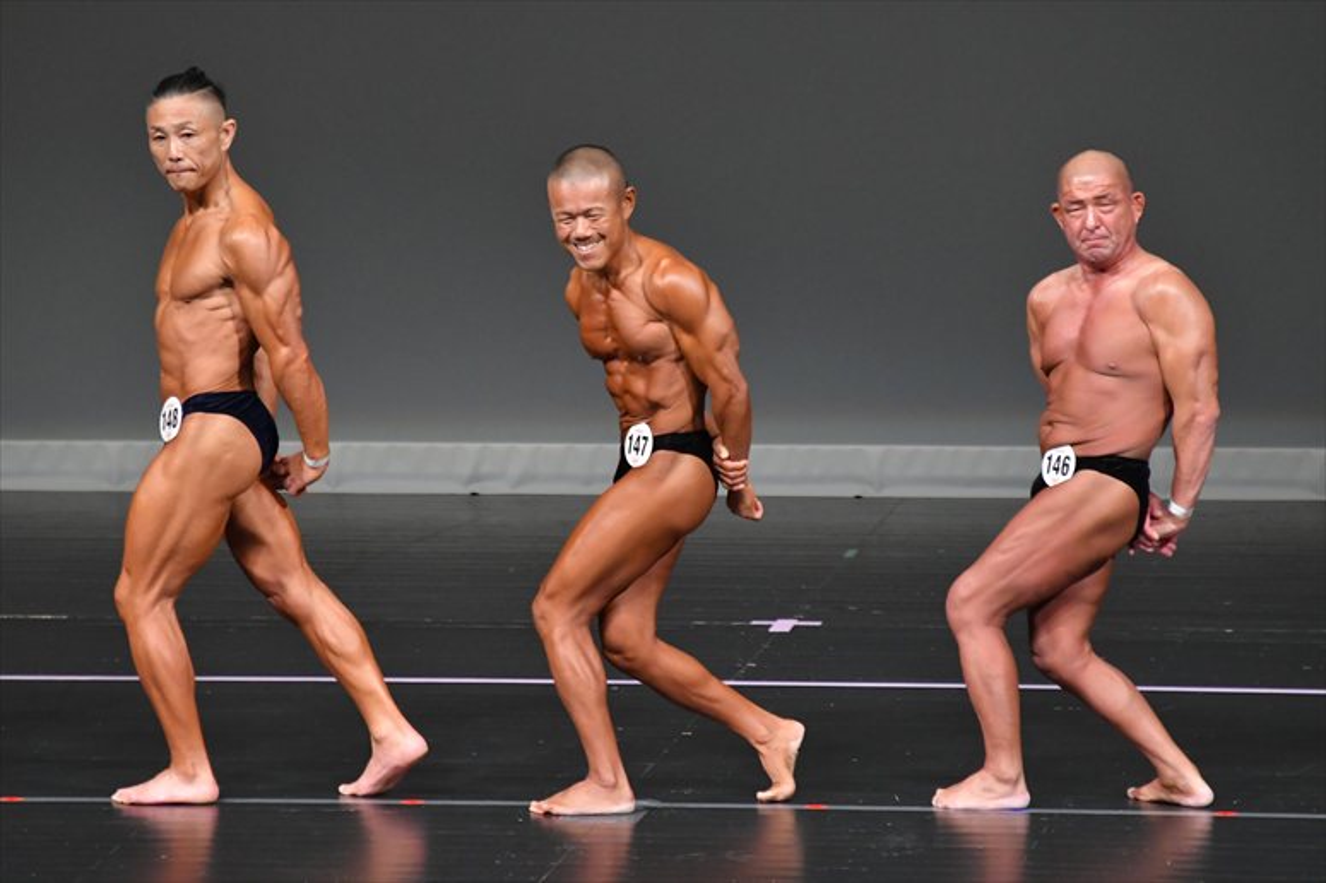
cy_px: 442
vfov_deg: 3.7
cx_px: 663
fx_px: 13806
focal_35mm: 375
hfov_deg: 5.5
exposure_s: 1/400
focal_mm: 250
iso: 4000
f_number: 5.6
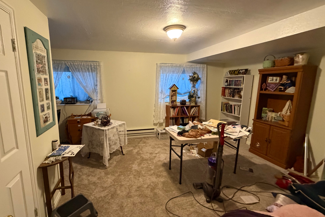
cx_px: 146
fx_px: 153
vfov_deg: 70.5
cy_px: 108
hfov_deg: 93.0
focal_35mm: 17
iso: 800
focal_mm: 2.22
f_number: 2.2
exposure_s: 1/60
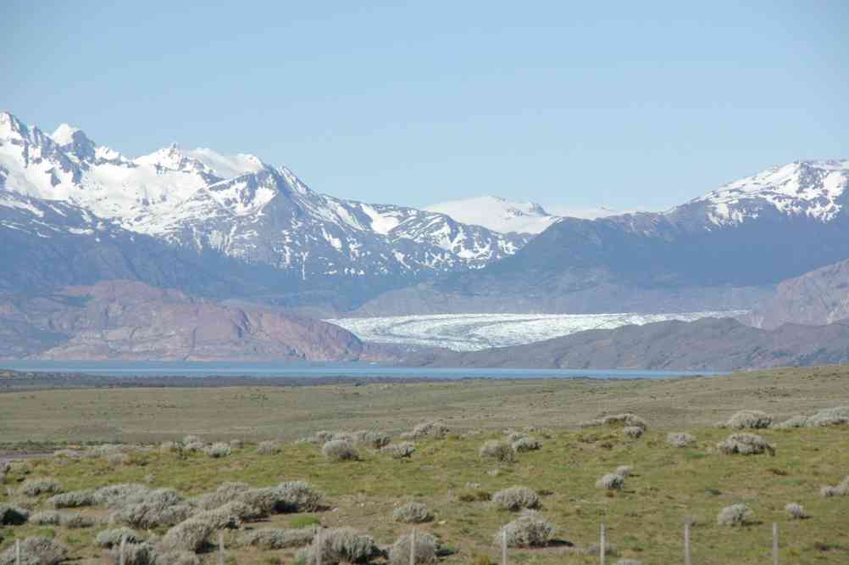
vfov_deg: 6.4
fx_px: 5042
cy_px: 282
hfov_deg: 9.6
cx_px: 424
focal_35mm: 214
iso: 800
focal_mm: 142.5
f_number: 13
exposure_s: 1/1500
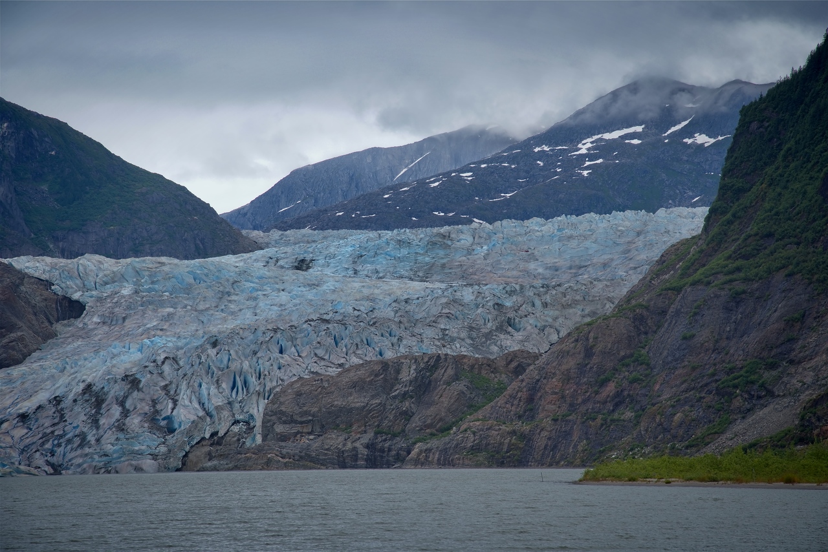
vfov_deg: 11.4
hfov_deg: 17.1
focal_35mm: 120
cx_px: 414
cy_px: 276
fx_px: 2760
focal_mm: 120
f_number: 8
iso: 100
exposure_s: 1/250
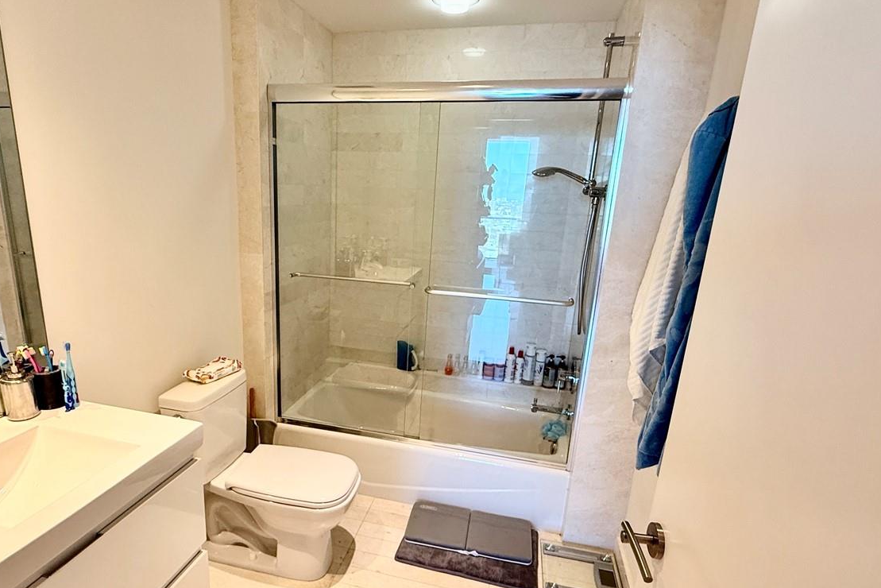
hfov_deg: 80.8
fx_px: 514
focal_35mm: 21
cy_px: 335
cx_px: 384
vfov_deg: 59.3
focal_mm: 2.22
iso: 160
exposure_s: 1/120
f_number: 2.2
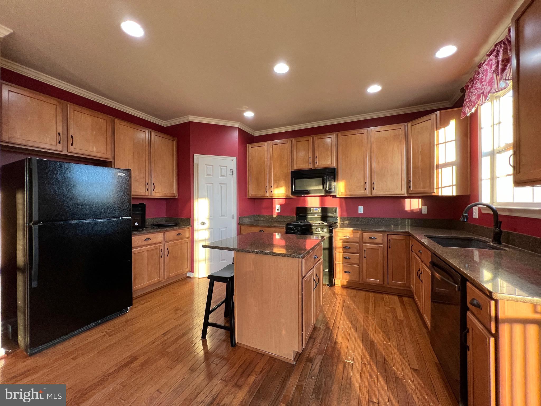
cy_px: 203
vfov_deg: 89.9
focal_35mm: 13
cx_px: 270
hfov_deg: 106.2
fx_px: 203
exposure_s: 1/60
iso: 160
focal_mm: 1.57
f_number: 1.8
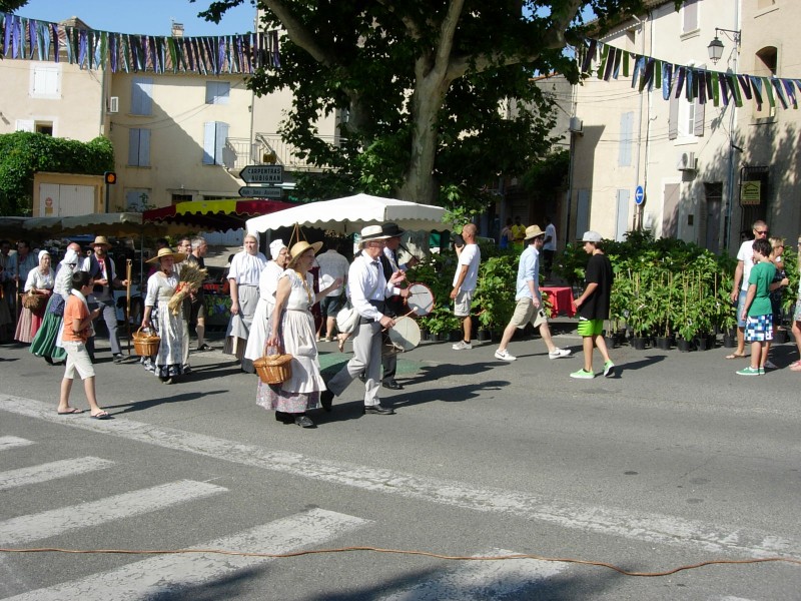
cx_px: 400
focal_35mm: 38
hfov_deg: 49.0
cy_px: 300
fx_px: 879
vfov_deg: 37.7
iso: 64
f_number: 4.8
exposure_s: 1/542
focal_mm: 7.8
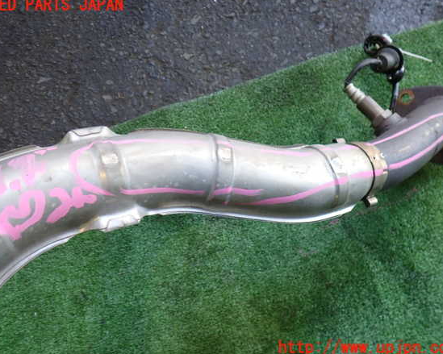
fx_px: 419
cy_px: 177
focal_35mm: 32
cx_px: 219
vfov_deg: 45.8
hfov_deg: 55.7
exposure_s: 1/60
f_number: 2.3
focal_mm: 5.4
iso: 200
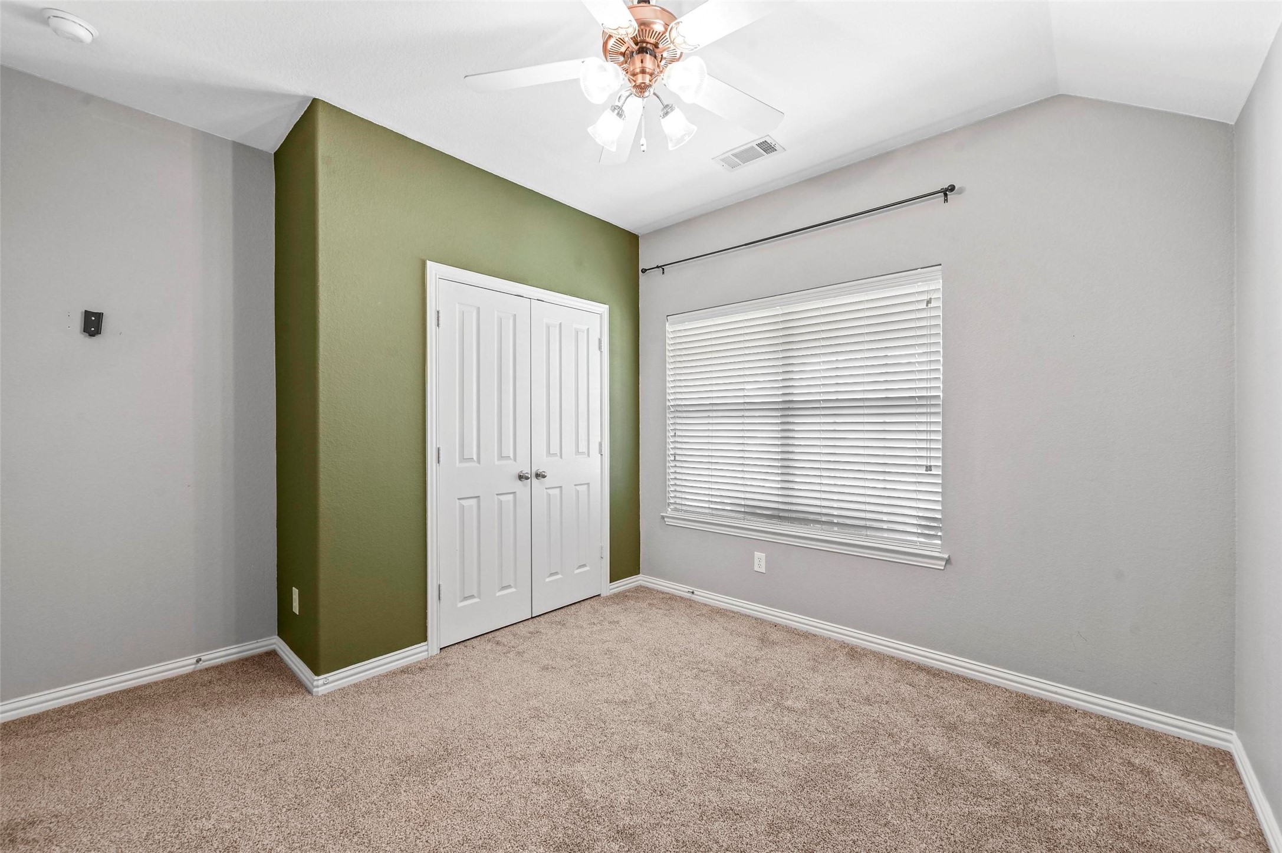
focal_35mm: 14
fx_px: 498
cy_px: 426
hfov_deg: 104.3
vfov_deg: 81.1
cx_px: 641
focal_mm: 14
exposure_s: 1/1.67
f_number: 9
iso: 500
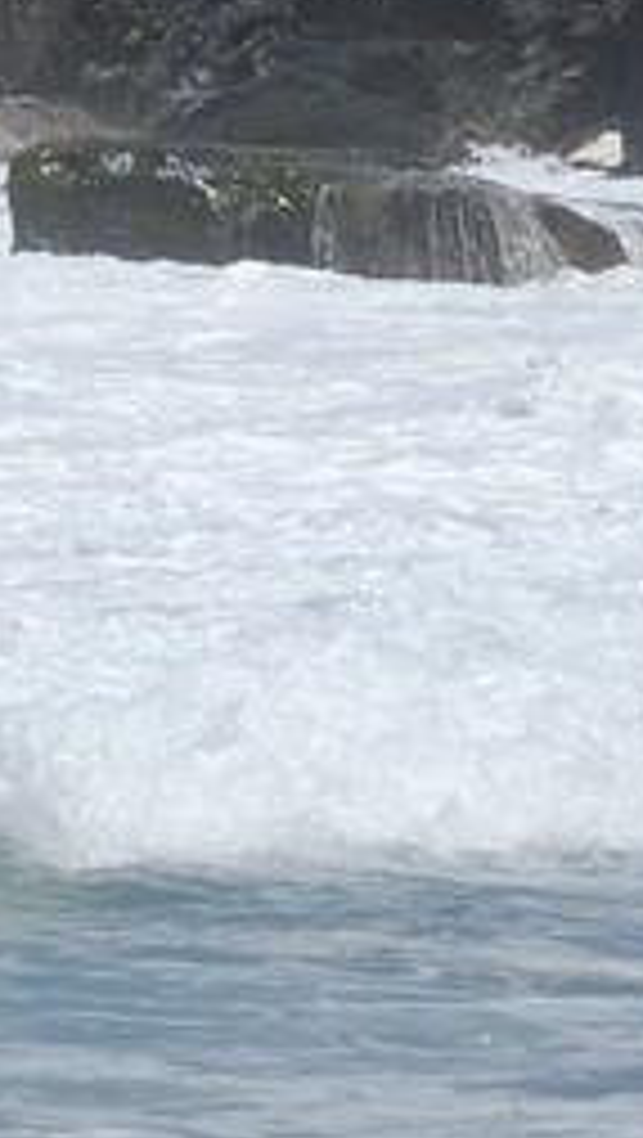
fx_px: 28932
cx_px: -1506
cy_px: -463
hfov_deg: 1.3
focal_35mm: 958
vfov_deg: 2.2
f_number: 16
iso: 200
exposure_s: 1/250
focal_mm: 145
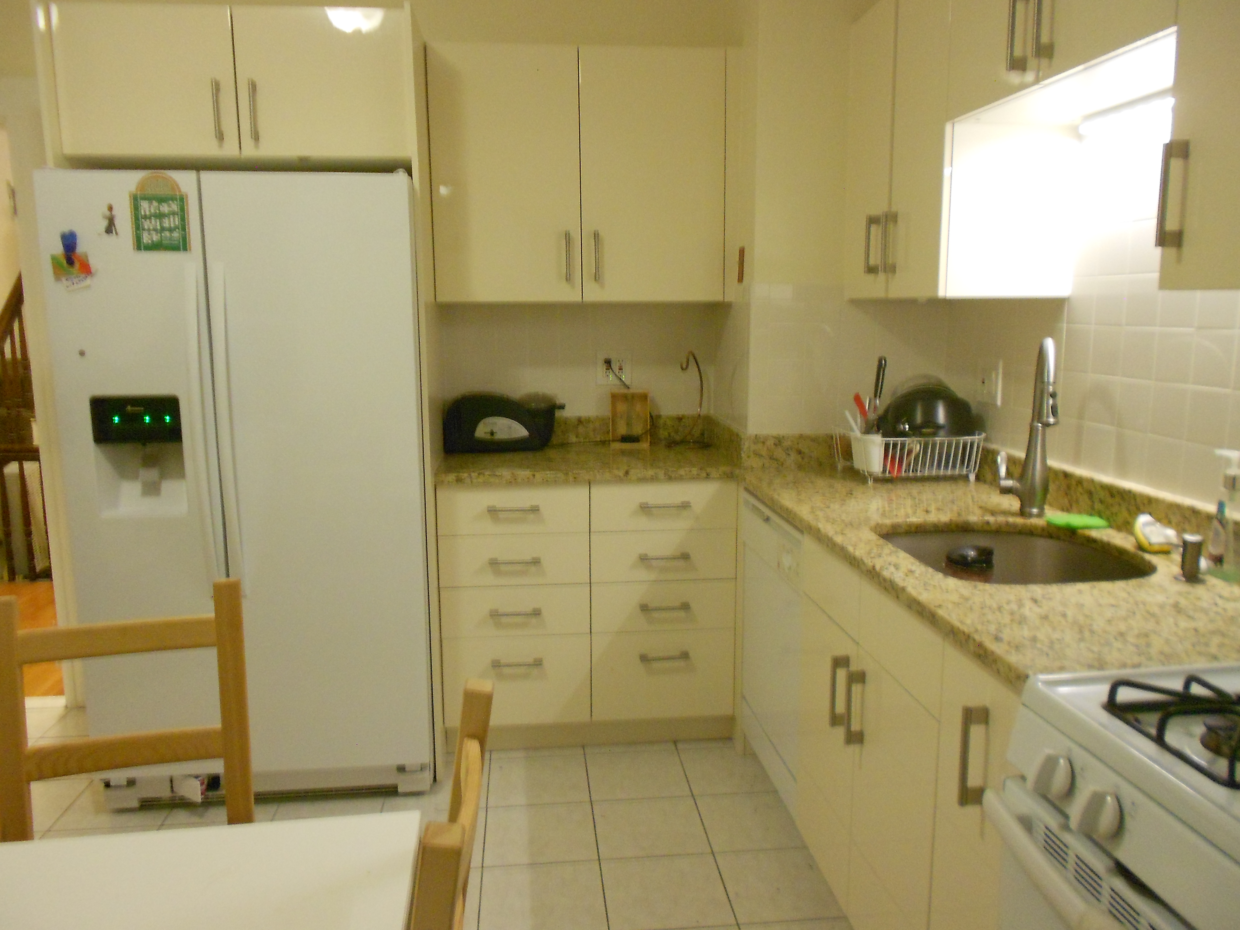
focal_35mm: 26
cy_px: 465
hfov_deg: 67.3
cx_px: 620
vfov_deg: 53.1
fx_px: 931
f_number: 3.2
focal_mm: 4.6
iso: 400
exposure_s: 1/8
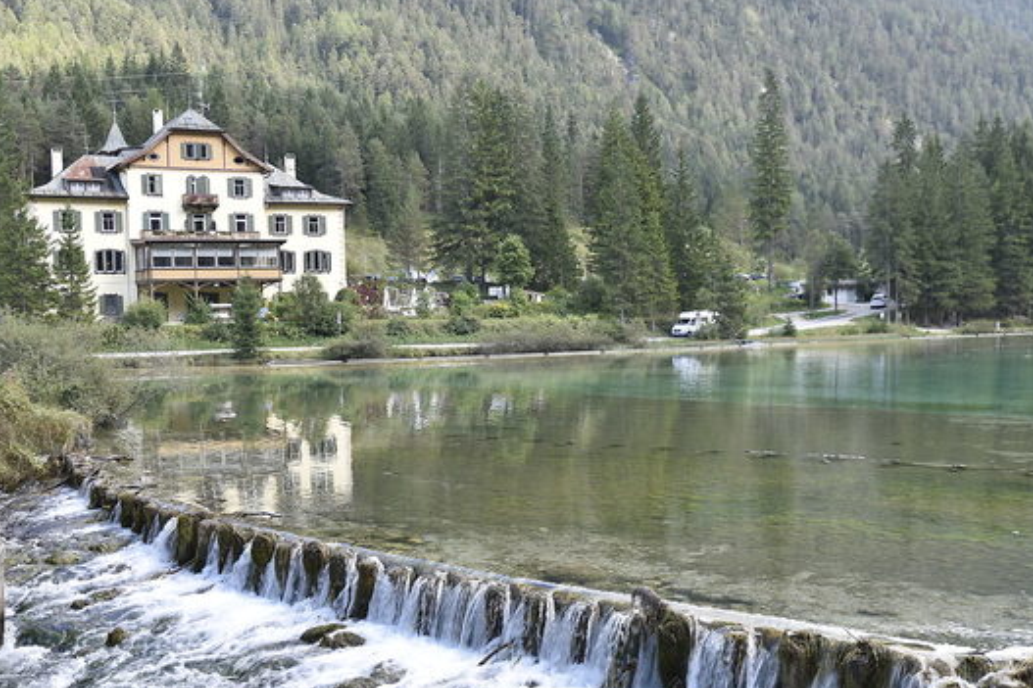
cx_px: 484
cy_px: 386
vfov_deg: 32.6
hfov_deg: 47.4
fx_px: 1176
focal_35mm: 41
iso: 64
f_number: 3.5
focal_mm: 36
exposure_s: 1/60
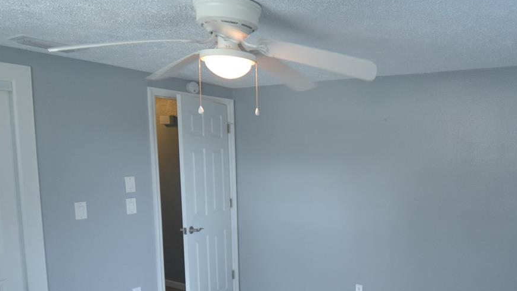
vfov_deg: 39.3
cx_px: 366
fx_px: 398
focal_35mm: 29
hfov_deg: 63.4
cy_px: 213
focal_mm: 10
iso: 400
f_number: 4
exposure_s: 1/60
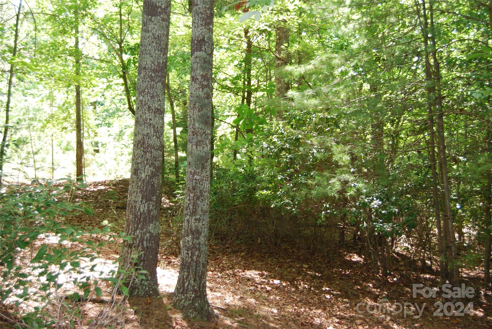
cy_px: 164
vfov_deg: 29.0
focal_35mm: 46
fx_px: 636
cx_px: 246
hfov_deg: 42.3
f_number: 4.5
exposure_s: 1/60
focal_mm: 31
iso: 360
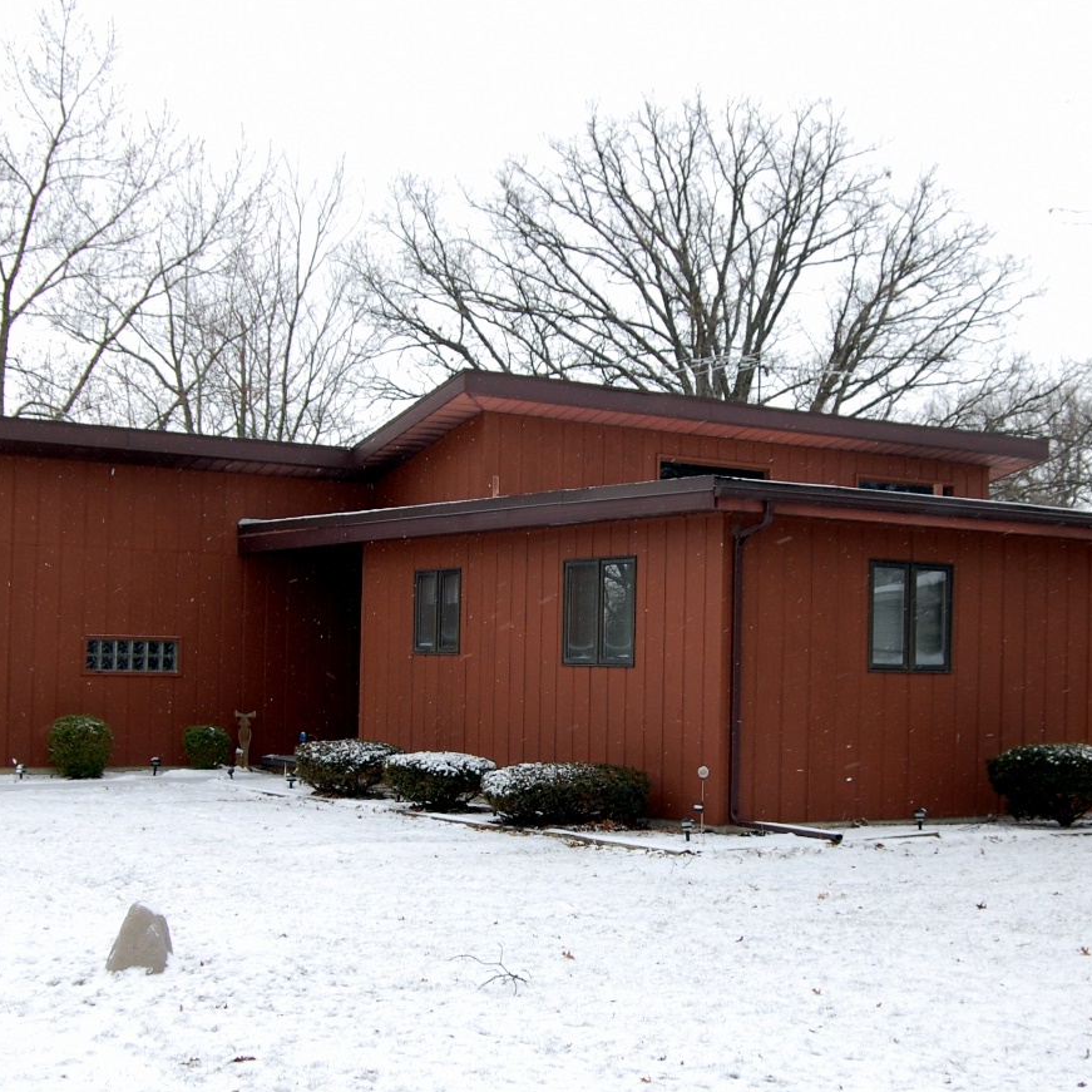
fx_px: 1919
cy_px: 638
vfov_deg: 31.7
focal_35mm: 54
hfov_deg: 31.8
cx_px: 577
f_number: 8
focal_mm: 23
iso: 200
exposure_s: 1/250
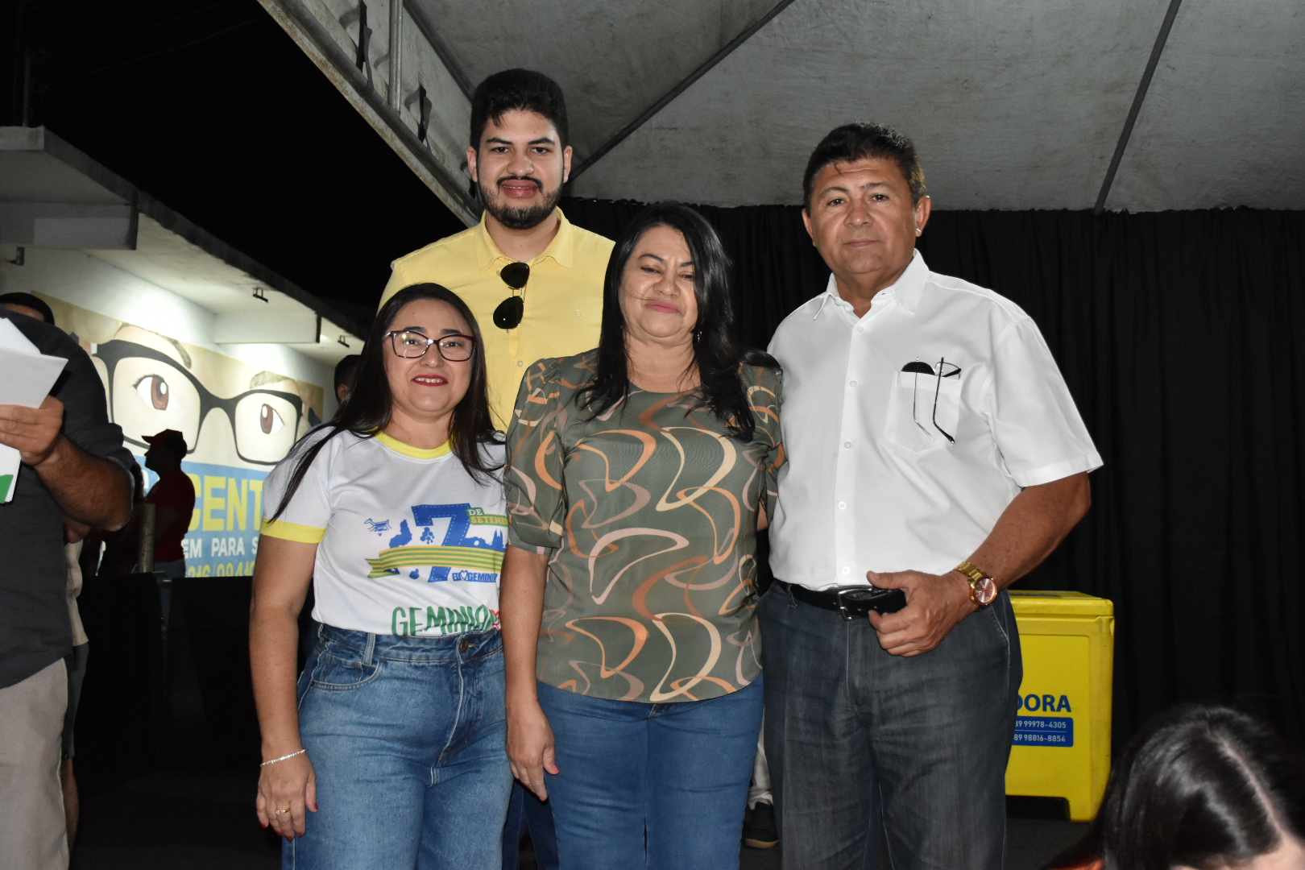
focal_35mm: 36
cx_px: 652
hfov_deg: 53.1
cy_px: 435
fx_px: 1305
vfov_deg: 36.9
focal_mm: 24
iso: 1600
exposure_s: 1/100
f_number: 4.5
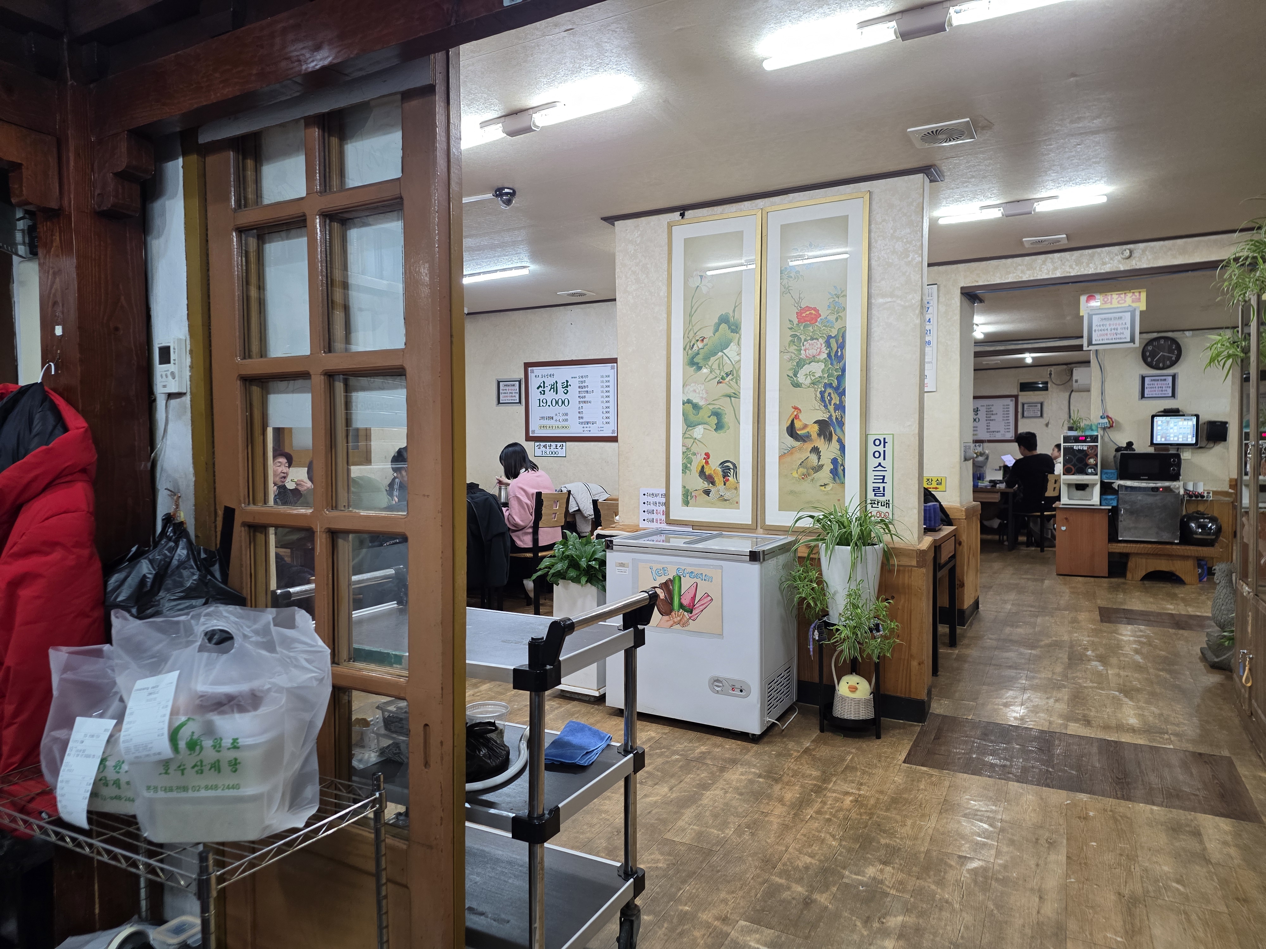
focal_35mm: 23
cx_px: 633
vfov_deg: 58.9
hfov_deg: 73.9
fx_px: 841
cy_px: 474
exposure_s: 1/120
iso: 250
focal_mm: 6.3
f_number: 1.7
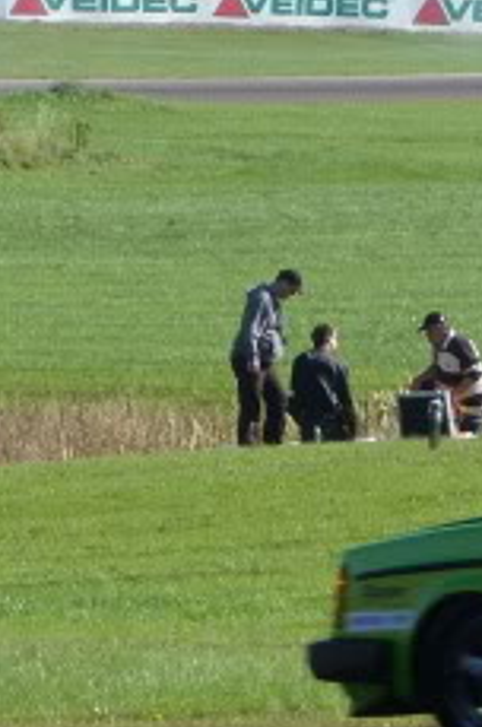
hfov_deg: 2.3
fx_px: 11824
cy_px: 492
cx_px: 875
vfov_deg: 3.5
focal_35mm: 587
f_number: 3.6
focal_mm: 22.7
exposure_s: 1/500
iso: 80
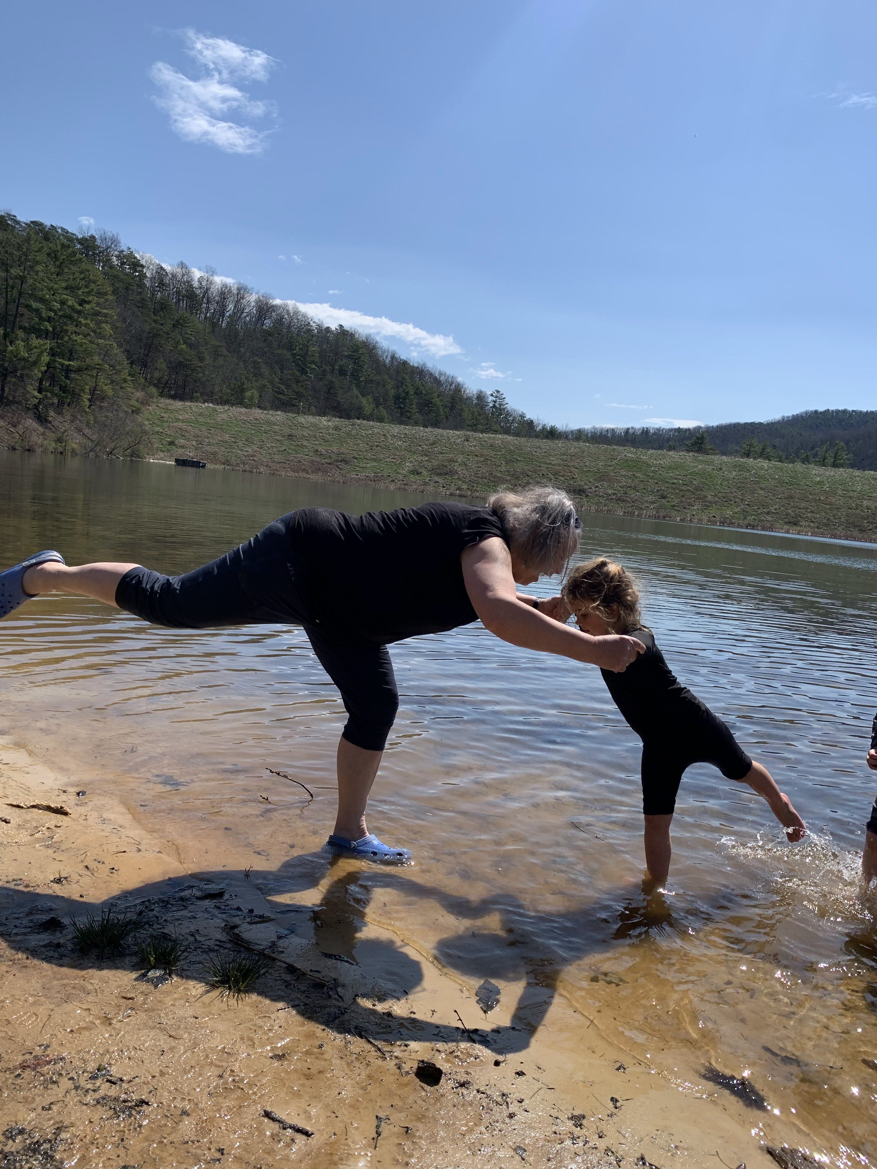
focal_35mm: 26
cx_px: 438
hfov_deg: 53.1
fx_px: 878
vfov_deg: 67.3
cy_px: 584
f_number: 1.8
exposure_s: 1/3185
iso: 25
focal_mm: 4.25
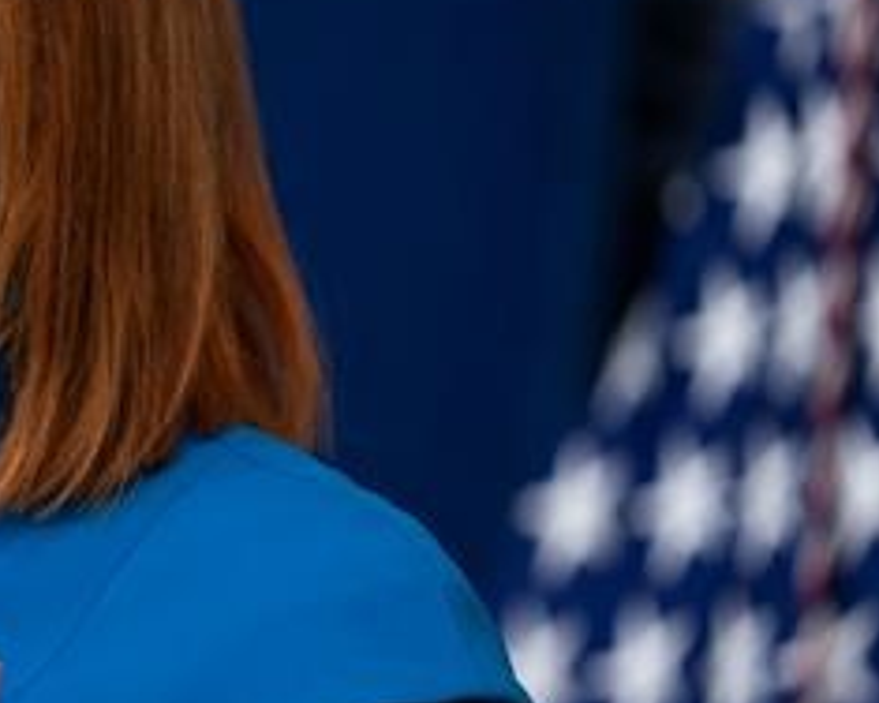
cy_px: 275
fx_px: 13138
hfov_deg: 3.8
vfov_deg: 3.1
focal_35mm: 505
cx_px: 37
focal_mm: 195
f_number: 2.8
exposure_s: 1/640
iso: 1250
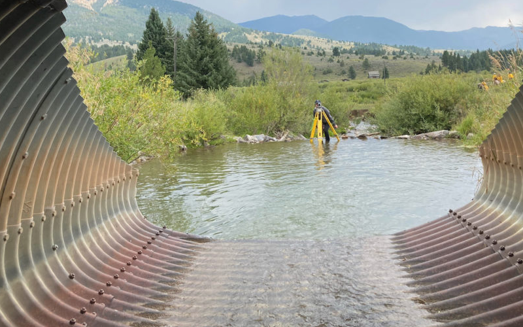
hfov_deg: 51.5
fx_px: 542
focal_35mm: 38
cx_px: 275
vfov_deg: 33.3
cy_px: 108
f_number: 1.8
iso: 20
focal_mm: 3.99
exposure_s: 1/592
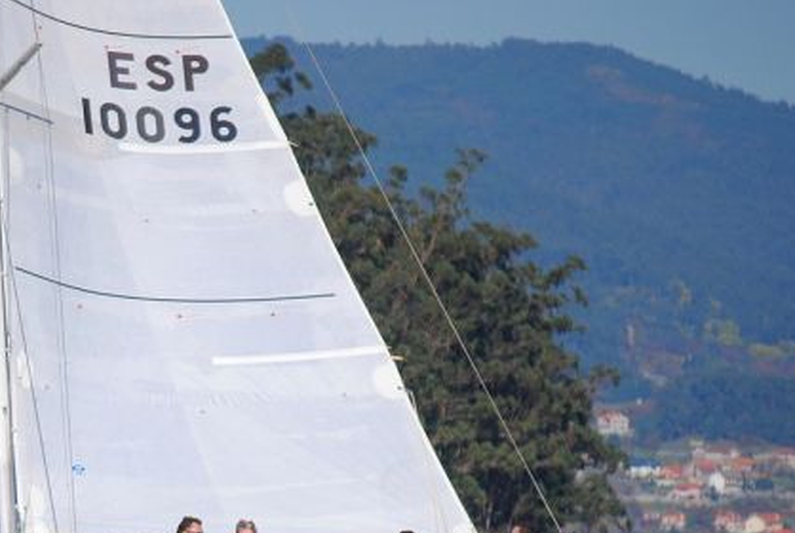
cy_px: 477
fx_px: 9531
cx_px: 103
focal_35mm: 431
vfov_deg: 3.2
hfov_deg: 4.8
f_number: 5
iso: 200
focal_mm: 150
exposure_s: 1/1600
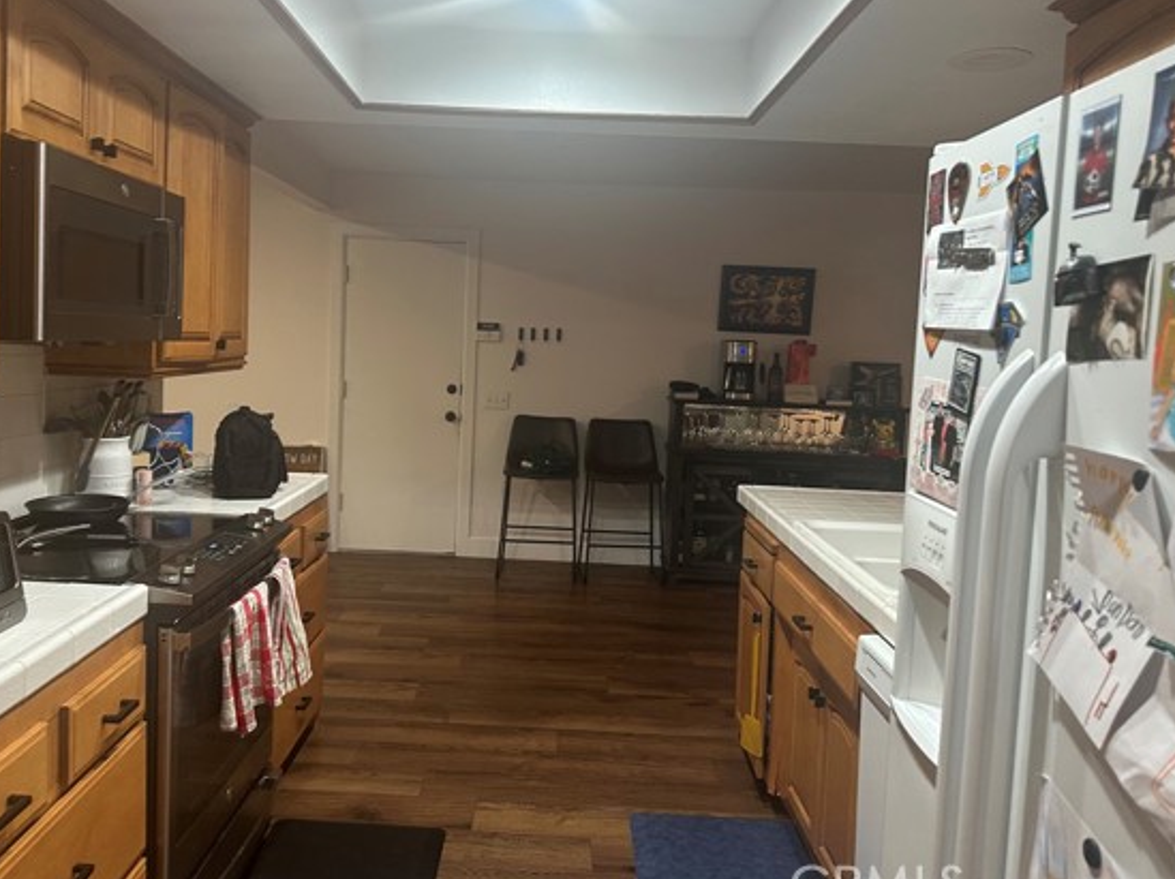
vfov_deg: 49.6
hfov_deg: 63.4
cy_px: 402
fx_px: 950
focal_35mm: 28
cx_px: 535
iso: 250
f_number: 1.78
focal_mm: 6.86
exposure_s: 1/60
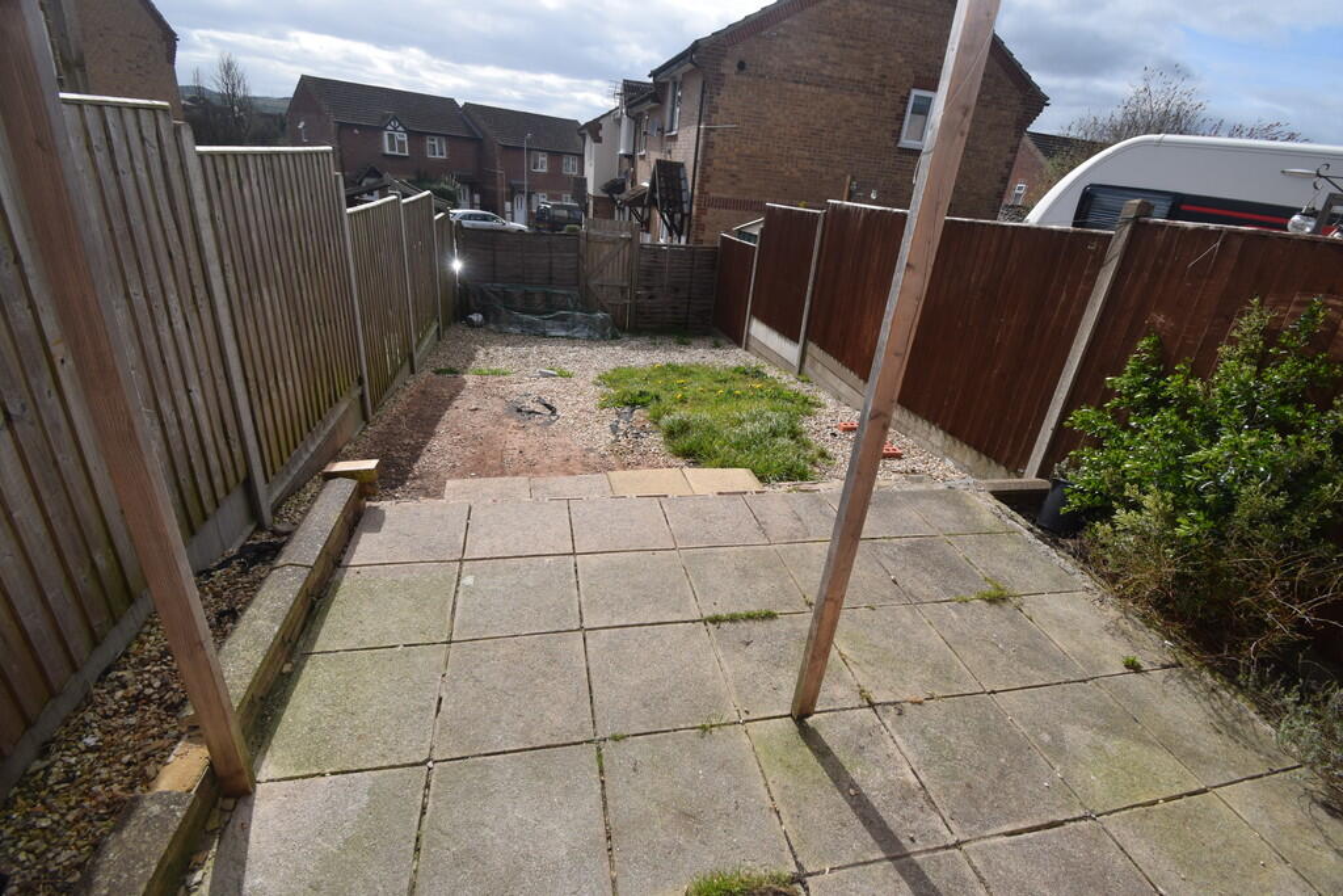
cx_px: 672
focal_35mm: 15
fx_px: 560
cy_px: 448
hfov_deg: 100.4
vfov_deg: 77.3
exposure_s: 1/400
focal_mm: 10
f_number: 10
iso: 200
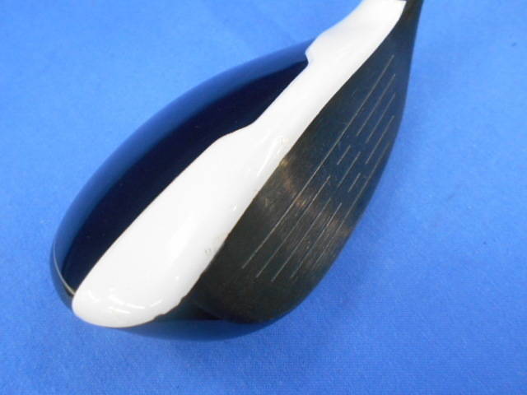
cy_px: 198
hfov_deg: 67.3
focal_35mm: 26
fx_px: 396
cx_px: 264
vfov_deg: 53.1
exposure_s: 1/30
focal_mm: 4.6
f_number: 3.2
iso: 400
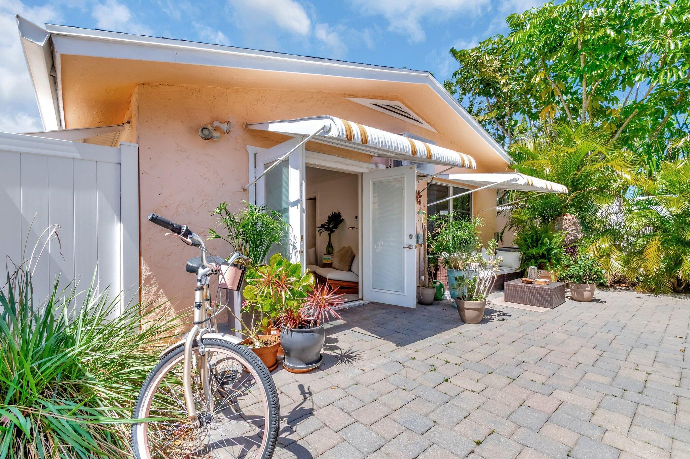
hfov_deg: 100.4
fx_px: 287
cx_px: 345
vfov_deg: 77.2
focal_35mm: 15
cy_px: 230
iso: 640
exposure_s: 1/400
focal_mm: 10
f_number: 8
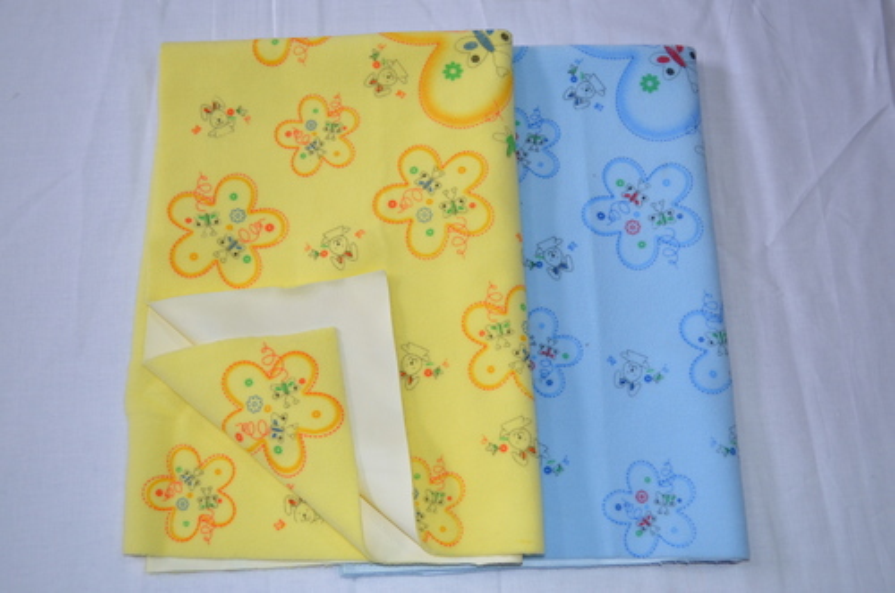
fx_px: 893
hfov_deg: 53.2
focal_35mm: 36
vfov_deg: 36.7
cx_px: 448
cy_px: 296
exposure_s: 1/60
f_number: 4
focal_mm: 24
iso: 800
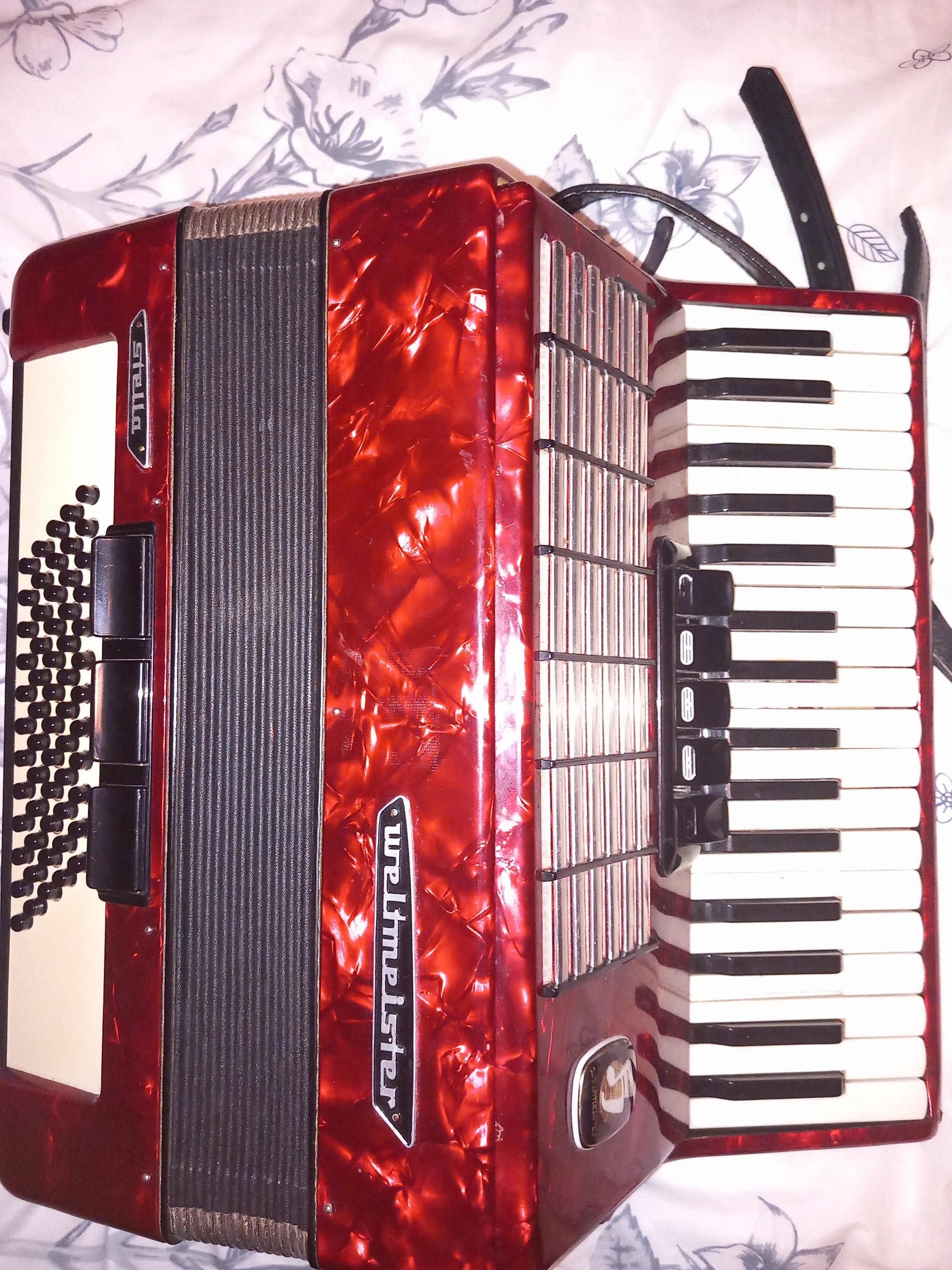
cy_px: 635
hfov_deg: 51.4
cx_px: 476
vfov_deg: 65.3
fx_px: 990
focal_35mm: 27
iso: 500
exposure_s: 1/25.1
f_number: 1.8
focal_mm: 4
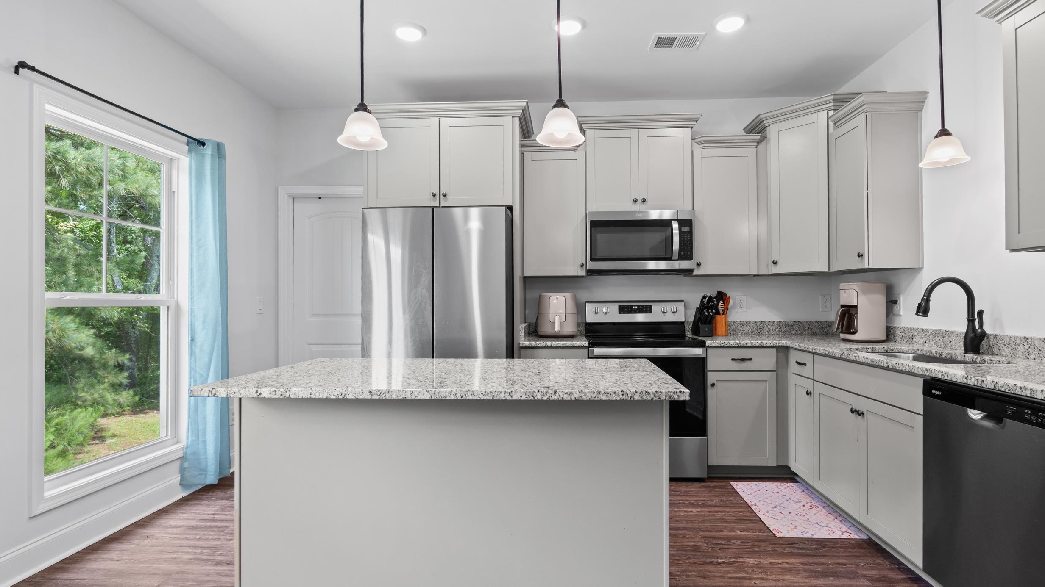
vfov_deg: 62.3
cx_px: 529
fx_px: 486
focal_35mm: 18
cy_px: 287
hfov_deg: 94.2
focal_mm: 11
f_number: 7.1
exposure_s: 1/5
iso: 200
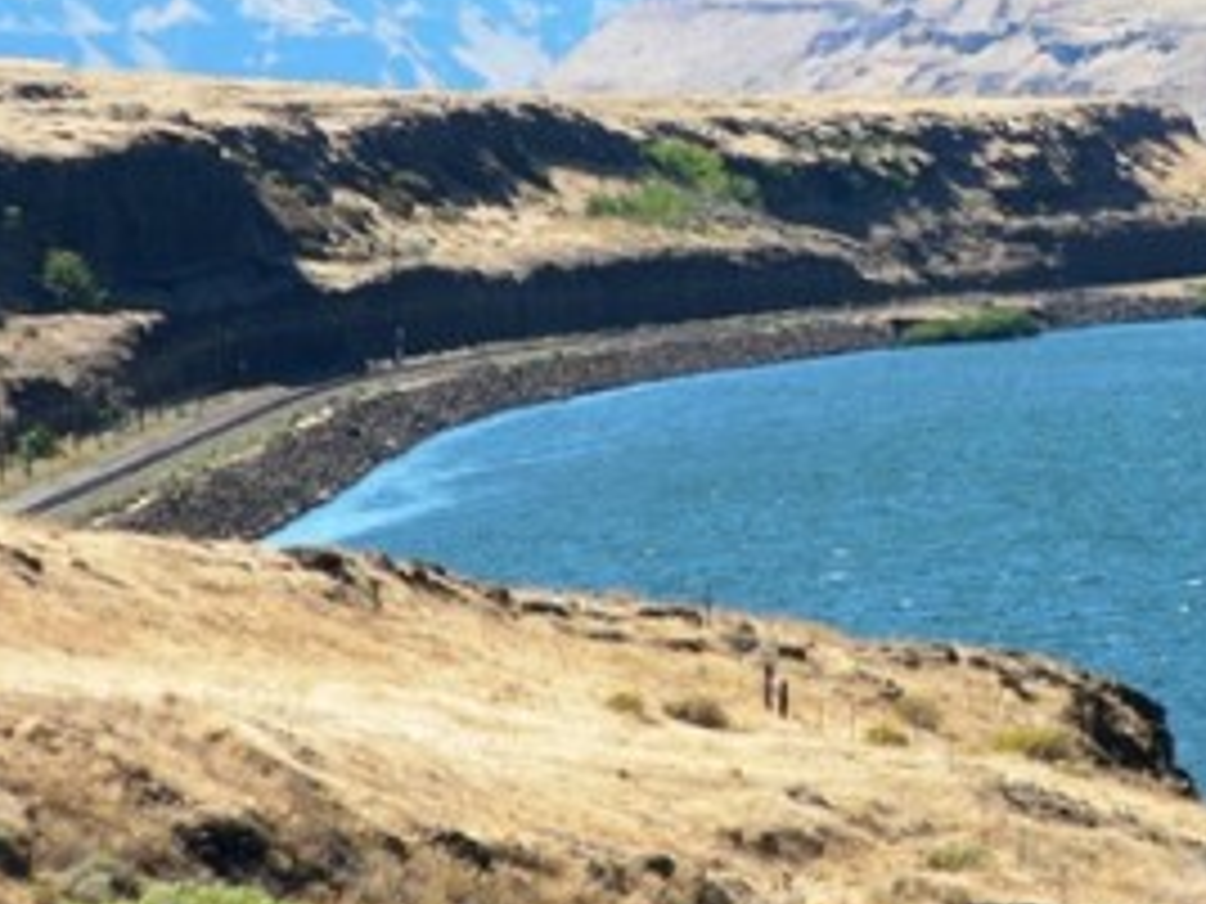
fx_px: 17211
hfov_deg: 4.0
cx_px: 855
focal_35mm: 494
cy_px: 279
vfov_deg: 3.0
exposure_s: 1/250
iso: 100
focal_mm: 55.2
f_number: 6.3
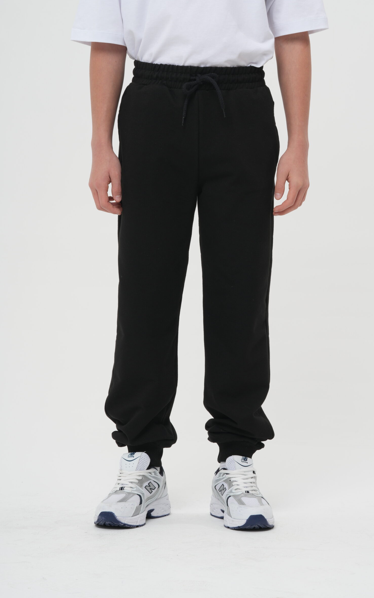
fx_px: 1778
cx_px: 197
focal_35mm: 109
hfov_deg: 12.0
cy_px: 301
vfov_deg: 19.1
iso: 160
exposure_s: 1/125
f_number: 16
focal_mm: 106
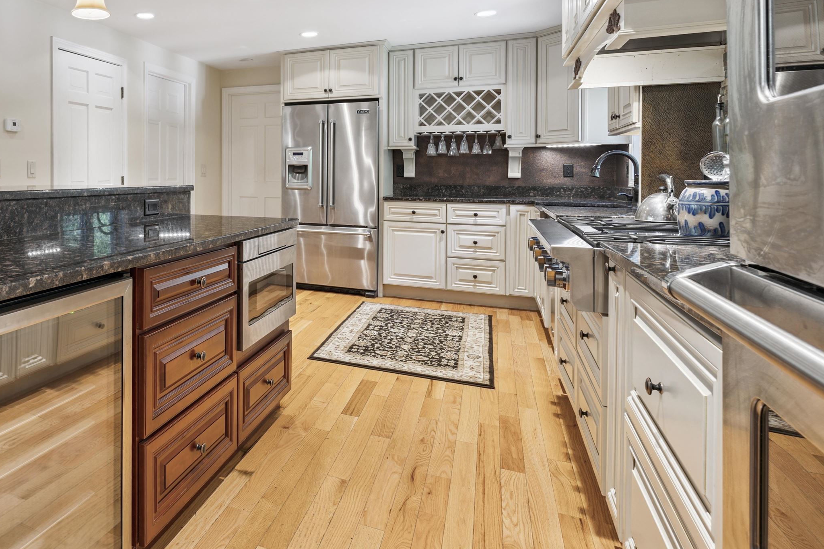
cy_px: 183
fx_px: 549
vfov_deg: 52.1
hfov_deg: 69.3
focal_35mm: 24
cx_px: 214
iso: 100
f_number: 9
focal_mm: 16
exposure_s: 1.6
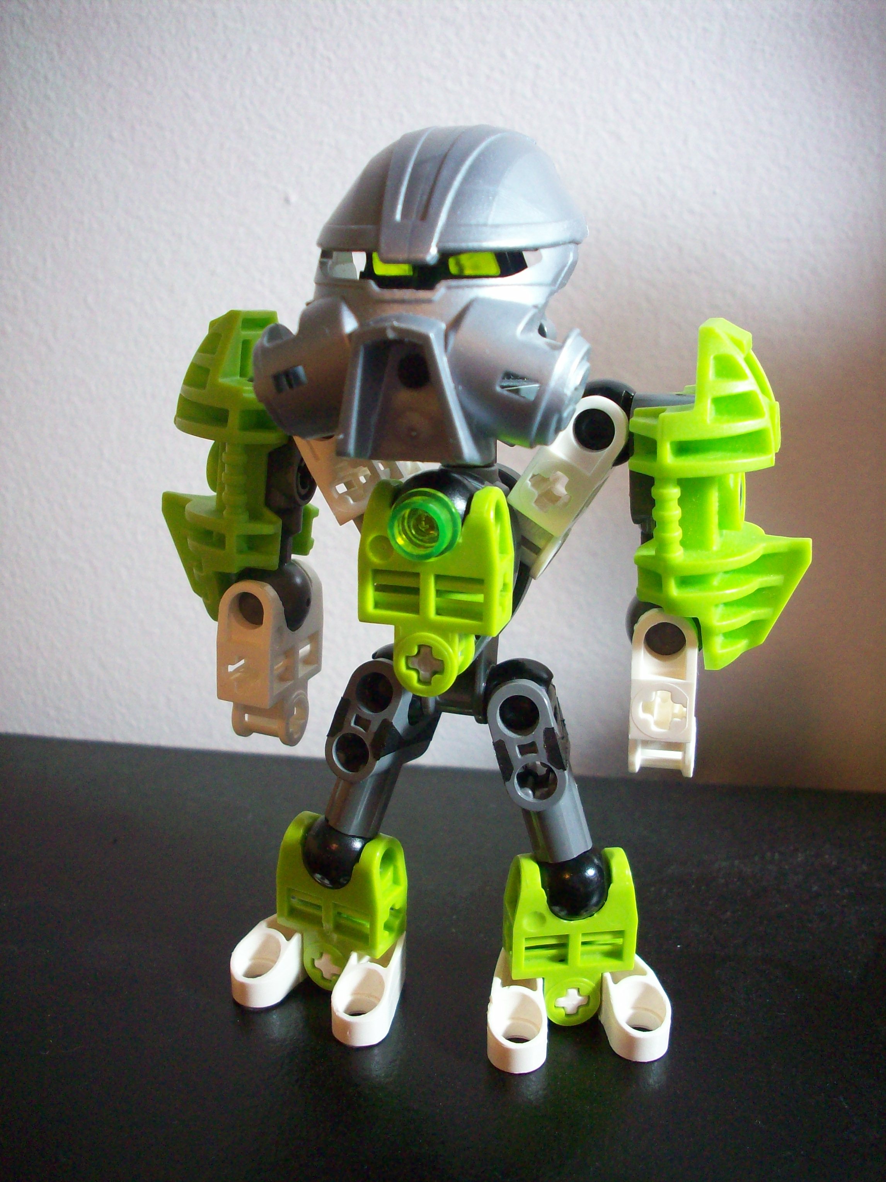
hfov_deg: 38.7
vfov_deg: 50.1
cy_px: 591
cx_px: 443
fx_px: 1263
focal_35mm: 37
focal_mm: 6.2
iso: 160
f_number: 2.8
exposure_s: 1/18.1
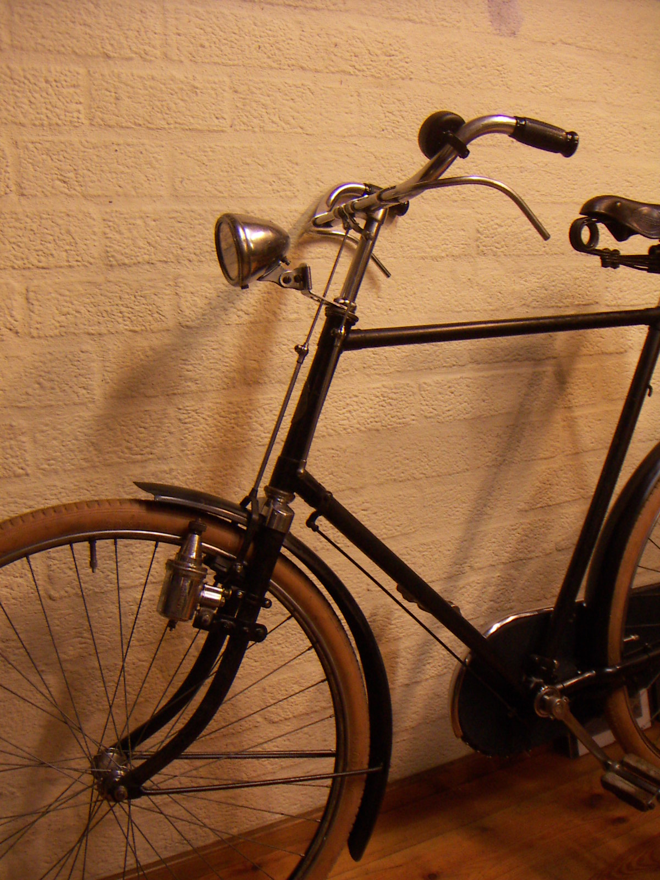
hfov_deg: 39.7
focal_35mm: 36
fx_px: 915
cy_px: 440
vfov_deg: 51.4
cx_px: 330
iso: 100
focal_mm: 4.7
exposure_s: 1/50
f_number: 2.8
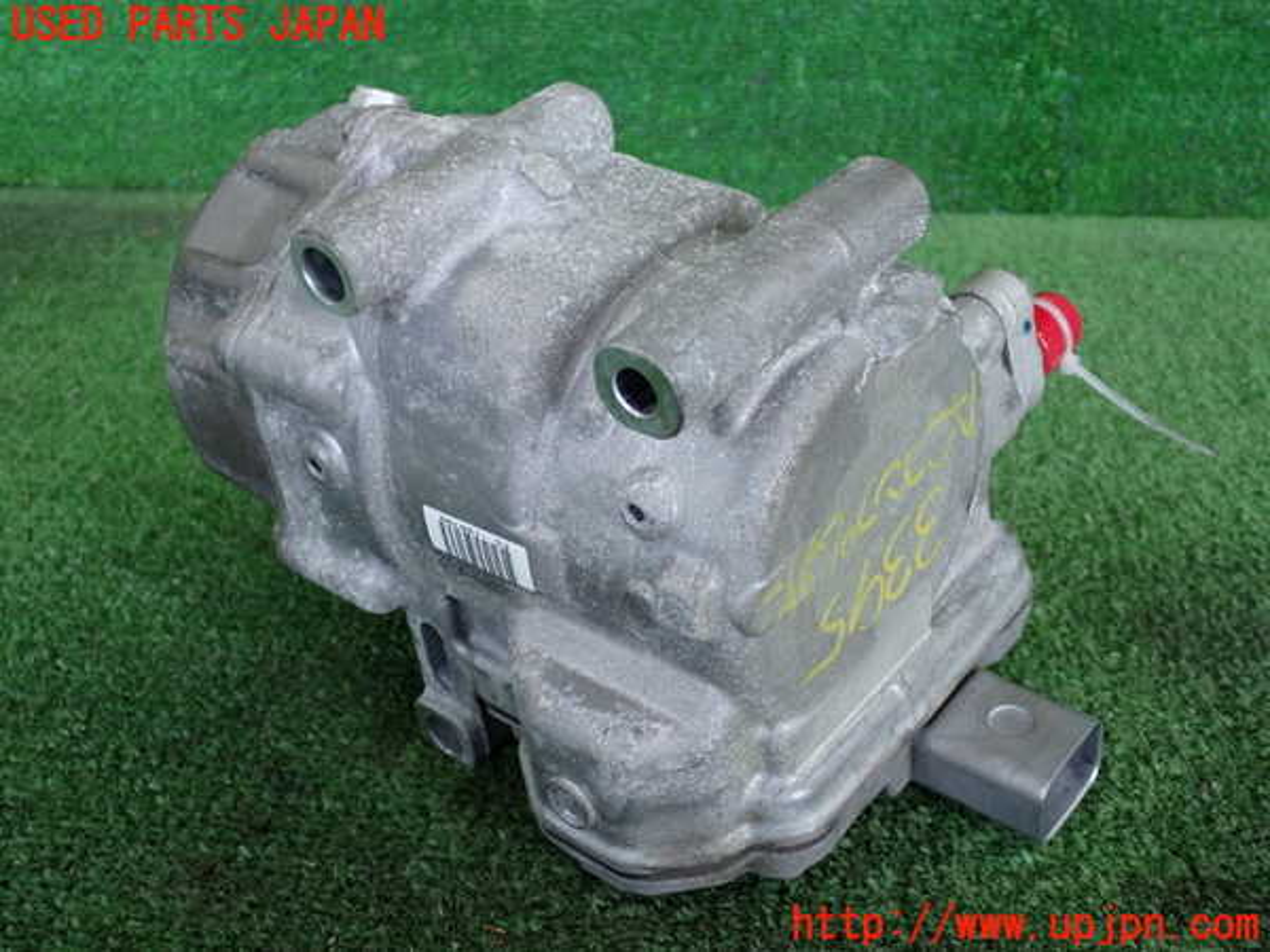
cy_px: 476
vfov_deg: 32.9
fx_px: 1614
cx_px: 635
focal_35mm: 44
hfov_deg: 42.9
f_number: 2.9
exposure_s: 1/125
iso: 640
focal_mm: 7.84
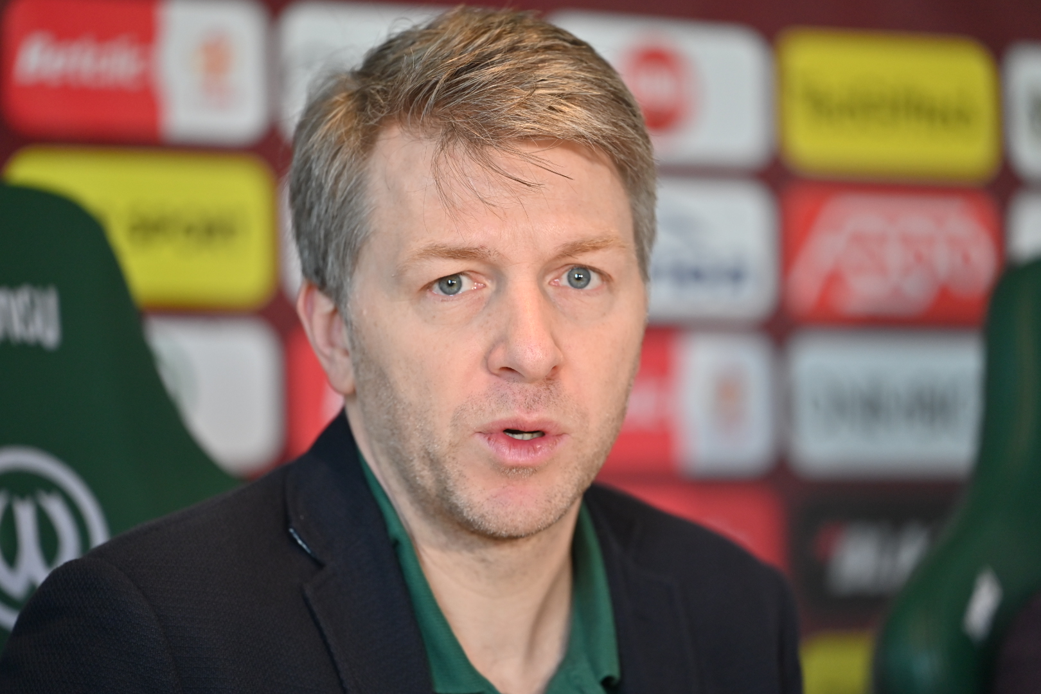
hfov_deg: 11.4
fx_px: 5205
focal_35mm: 180
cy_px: 347
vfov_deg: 7.6
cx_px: 520
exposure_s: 1/200
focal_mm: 180
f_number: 2.8
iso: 720
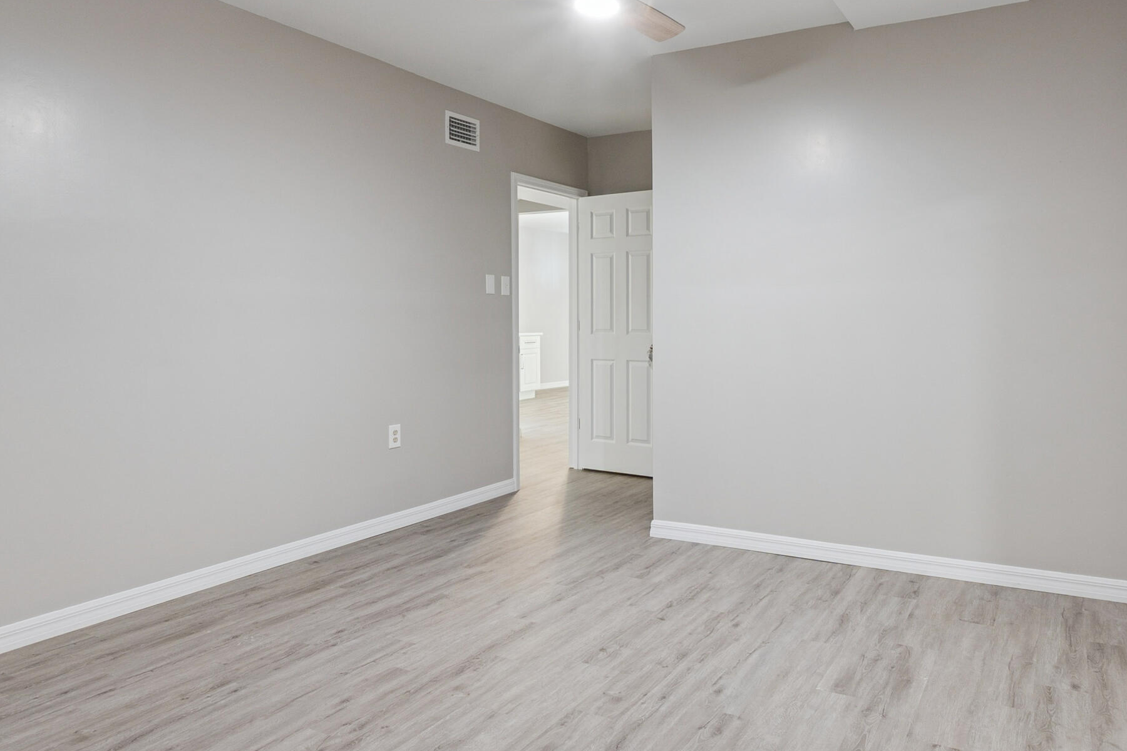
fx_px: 783
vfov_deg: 51.2
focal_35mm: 25
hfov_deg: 70.7
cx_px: 678
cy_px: 344
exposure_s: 1/4
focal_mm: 10
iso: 250
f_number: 10
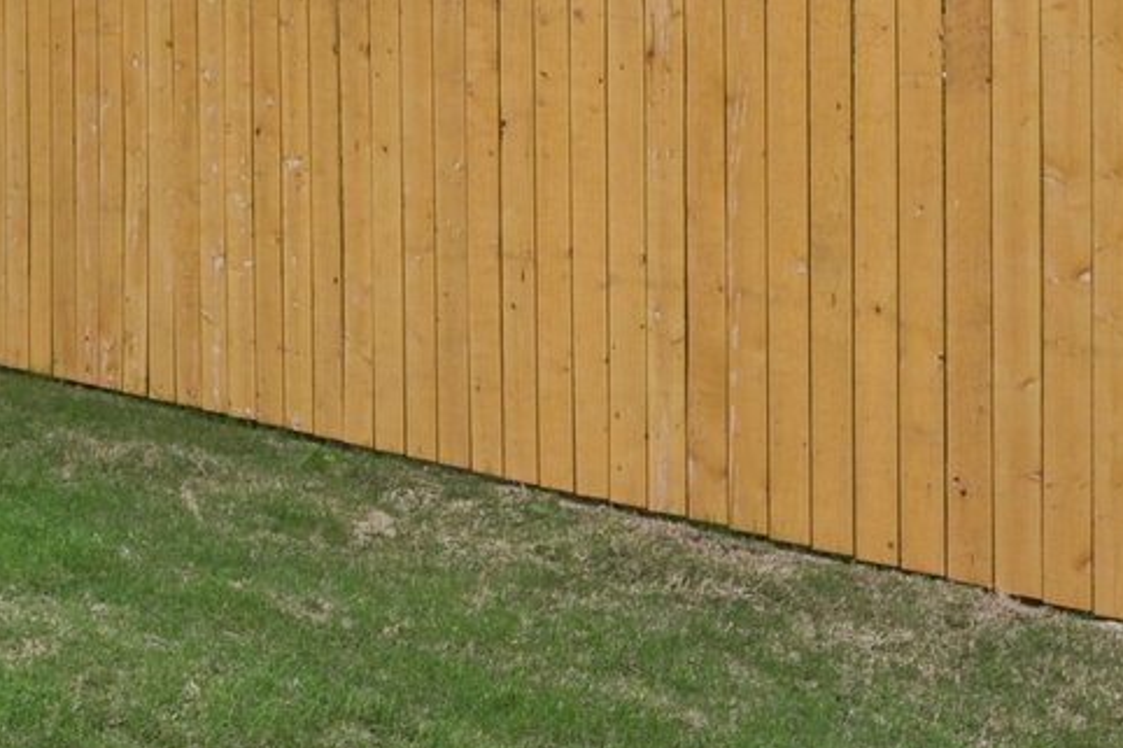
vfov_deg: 19.4
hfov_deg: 26.4
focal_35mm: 68
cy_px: -17
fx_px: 2120
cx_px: -228
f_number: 8
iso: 400
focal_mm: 16
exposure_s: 1/500
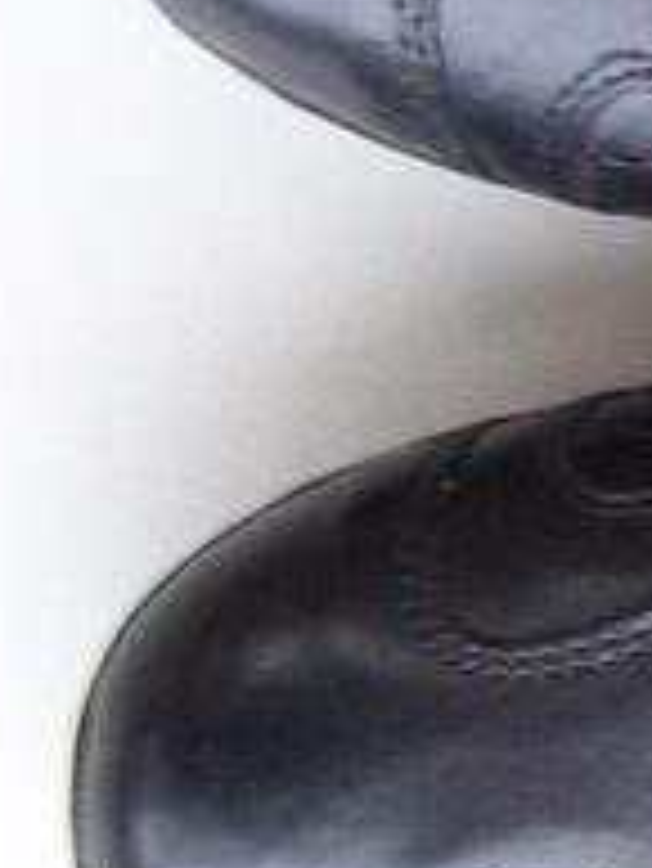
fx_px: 4816
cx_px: 1619
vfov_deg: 10.3
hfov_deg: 7.2
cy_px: 301
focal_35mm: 192
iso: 160
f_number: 2.7
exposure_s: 1/30
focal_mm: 6
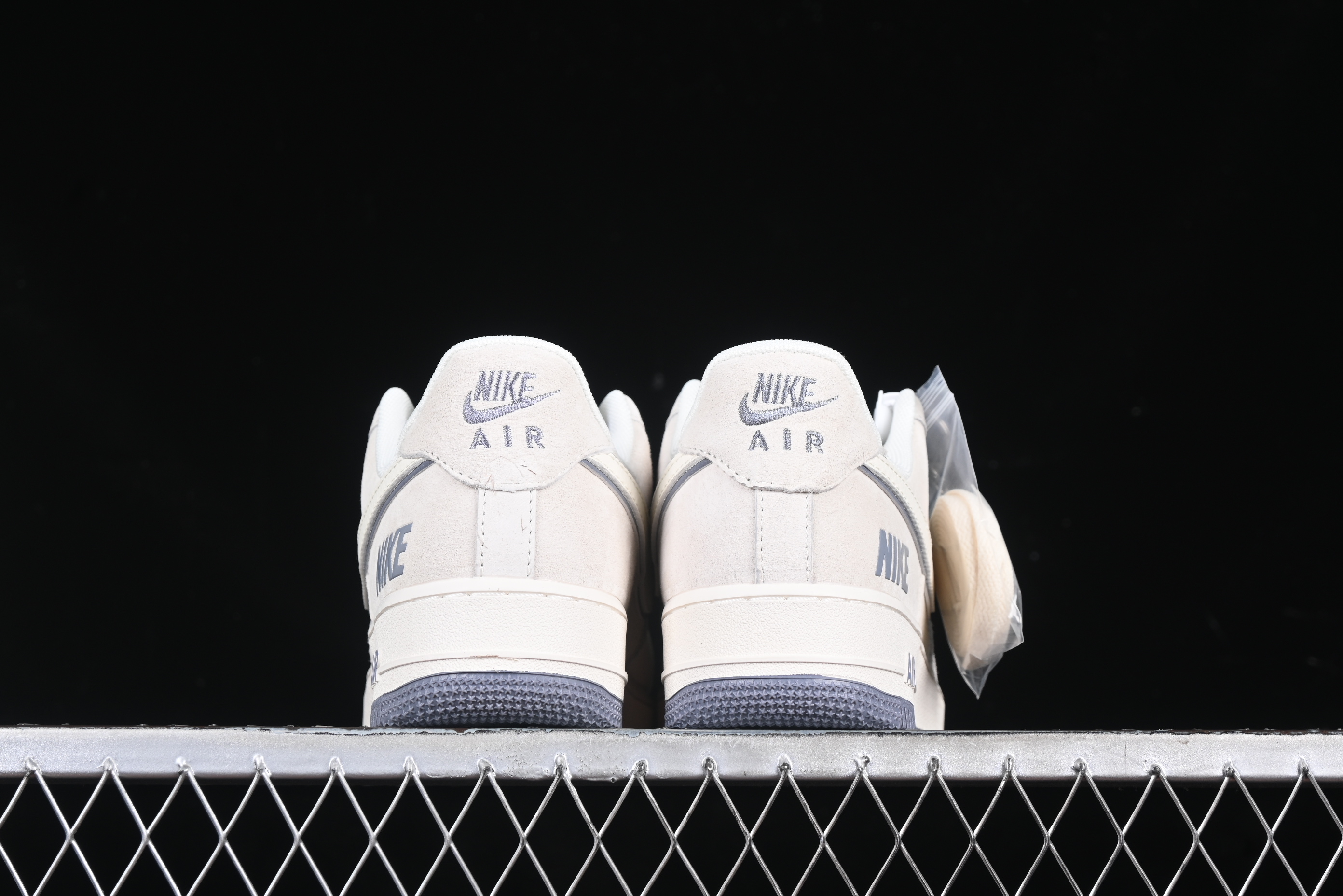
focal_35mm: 75
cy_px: 448
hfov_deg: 27.0
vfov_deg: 18.2
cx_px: 672
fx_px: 2798
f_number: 7.1
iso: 160
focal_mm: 50
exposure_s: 1/80
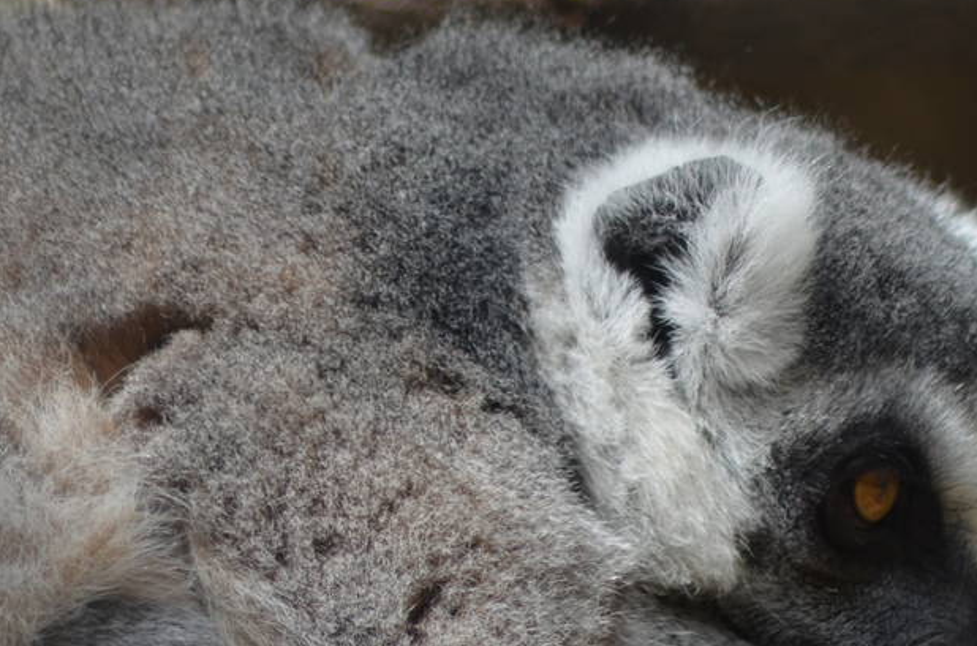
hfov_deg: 2.0
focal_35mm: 1010
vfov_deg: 1.4
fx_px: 27347
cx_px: 349
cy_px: 599
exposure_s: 1/1000
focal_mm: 260
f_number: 5
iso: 450
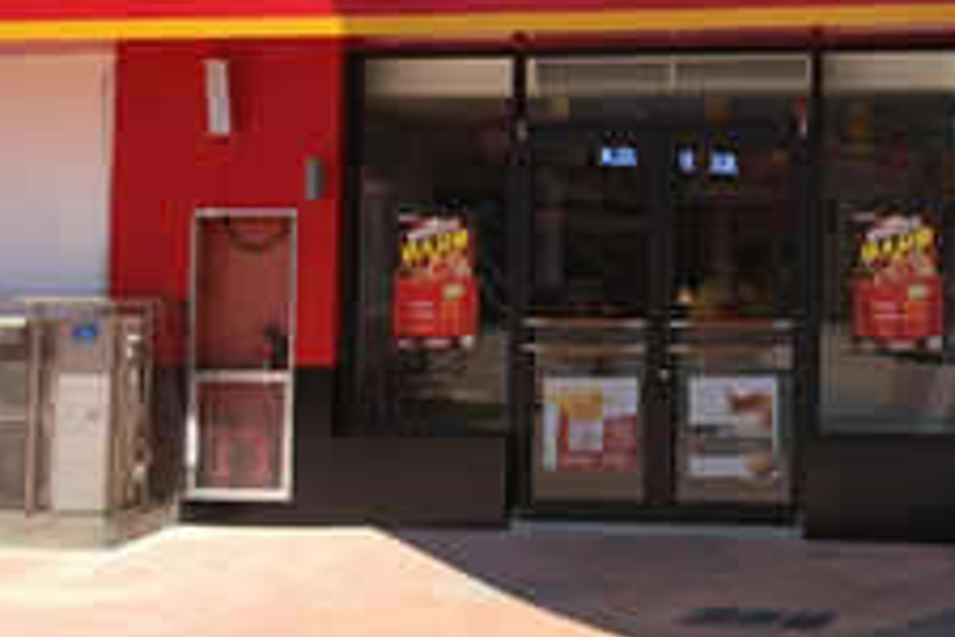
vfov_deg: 20.2
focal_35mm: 67
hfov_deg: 28.3
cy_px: 178
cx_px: 951
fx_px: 1777
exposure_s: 1/1012
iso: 25
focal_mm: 4.15
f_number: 2.2
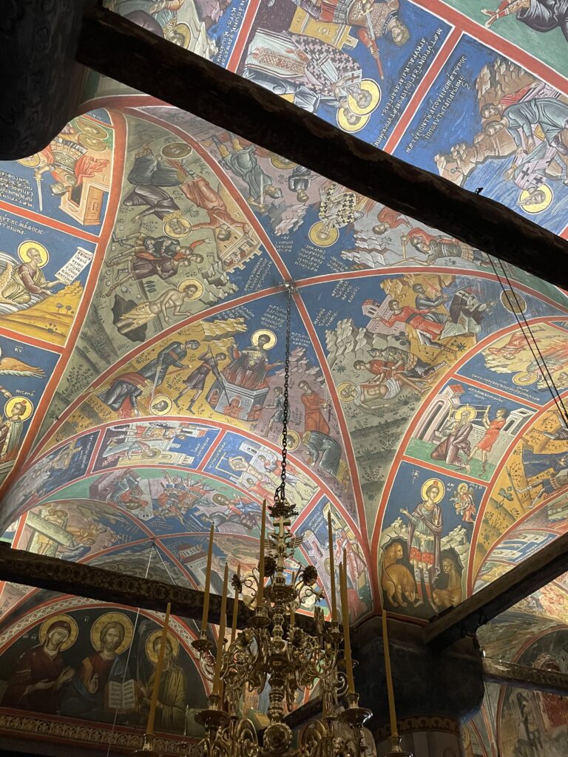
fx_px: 569
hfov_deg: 53.1
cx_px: 284
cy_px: 378
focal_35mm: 26
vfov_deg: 67.3
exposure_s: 1/50
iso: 400
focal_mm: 4.2
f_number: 1.6
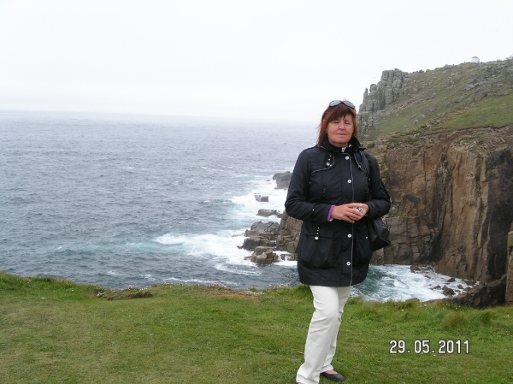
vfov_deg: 37.7
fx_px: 563
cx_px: 256
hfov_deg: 49.0
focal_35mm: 38
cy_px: 192
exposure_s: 1/350
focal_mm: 7.8
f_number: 5.6
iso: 100
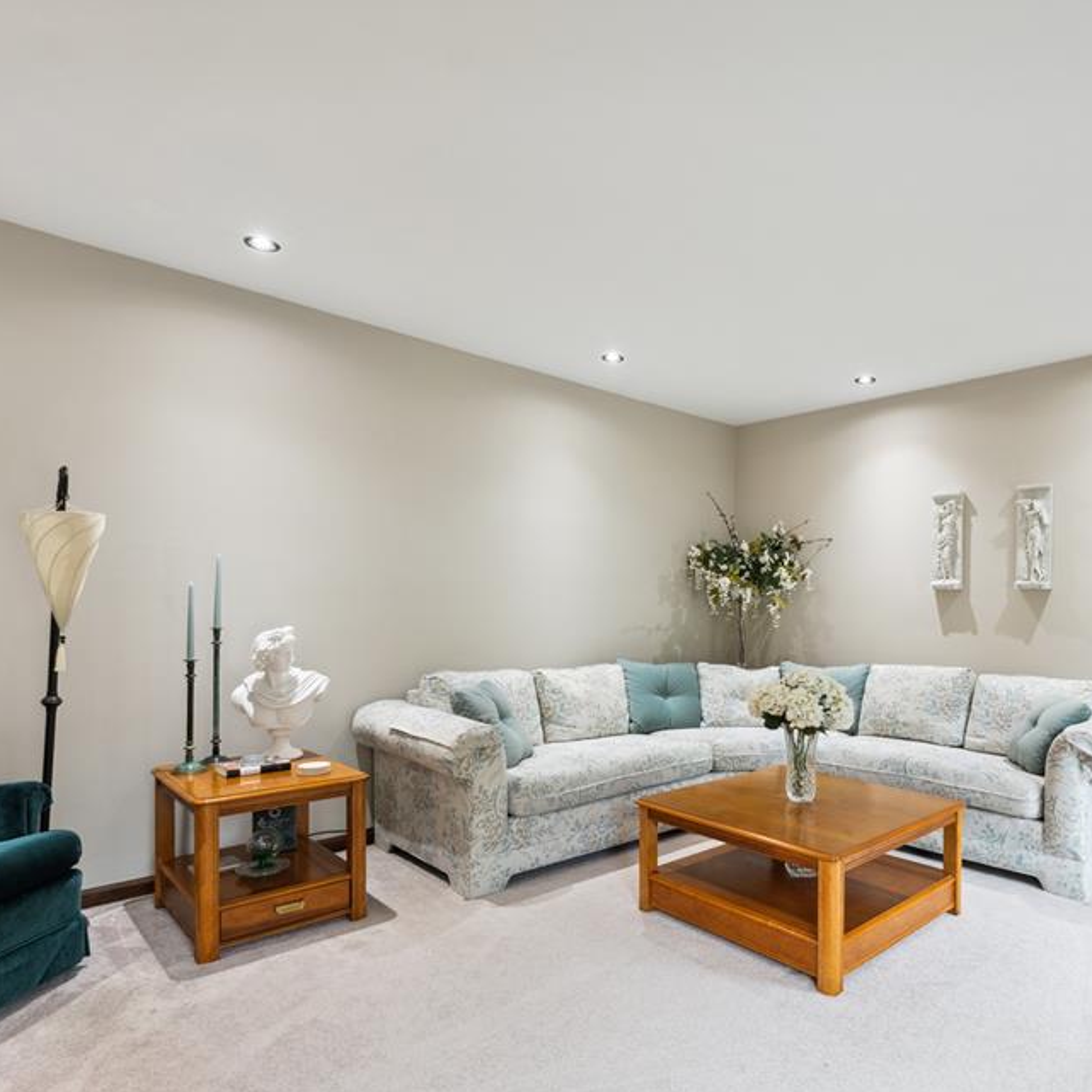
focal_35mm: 19
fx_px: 678
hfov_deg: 76.0
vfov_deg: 77.7
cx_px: 698
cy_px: 562
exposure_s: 1/13
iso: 400
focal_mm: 14
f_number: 8
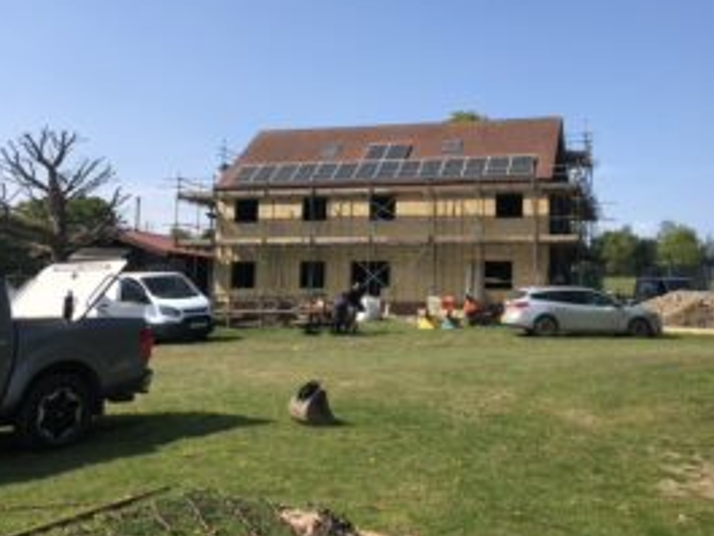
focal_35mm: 40
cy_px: 194
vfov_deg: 35.7
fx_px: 825
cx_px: 414
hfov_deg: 46.6
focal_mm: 3.99
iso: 20
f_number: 1.8
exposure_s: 1/2000
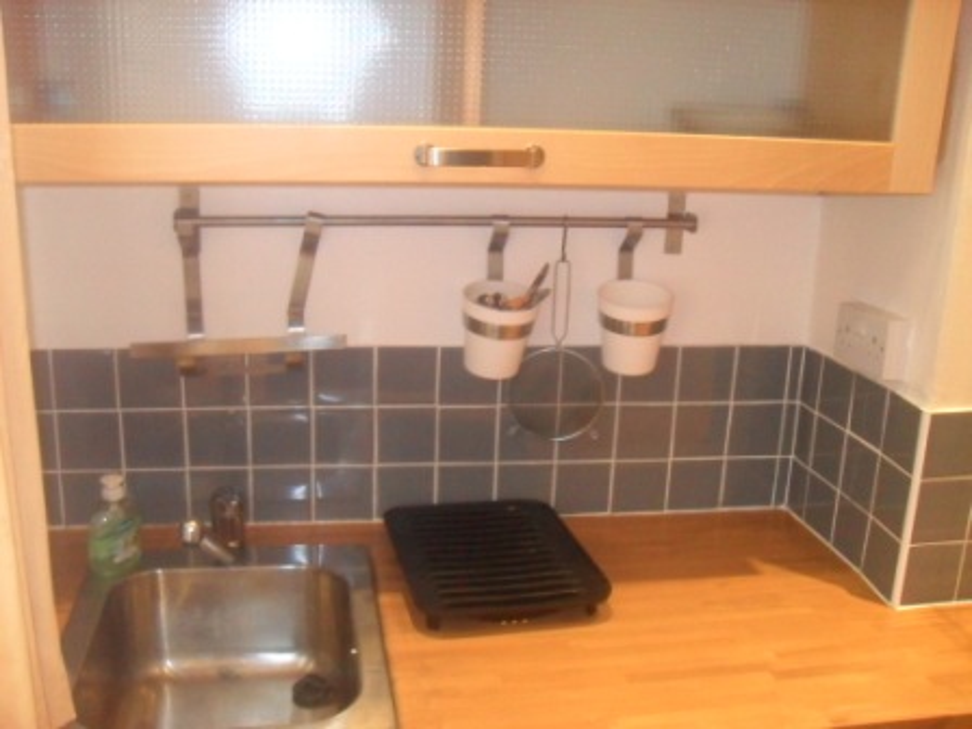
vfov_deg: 40.7
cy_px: 364
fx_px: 983
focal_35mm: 35
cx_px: 486
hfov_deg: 52.6
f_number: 2.8
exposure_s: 1/45
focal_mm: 6.2
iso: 400
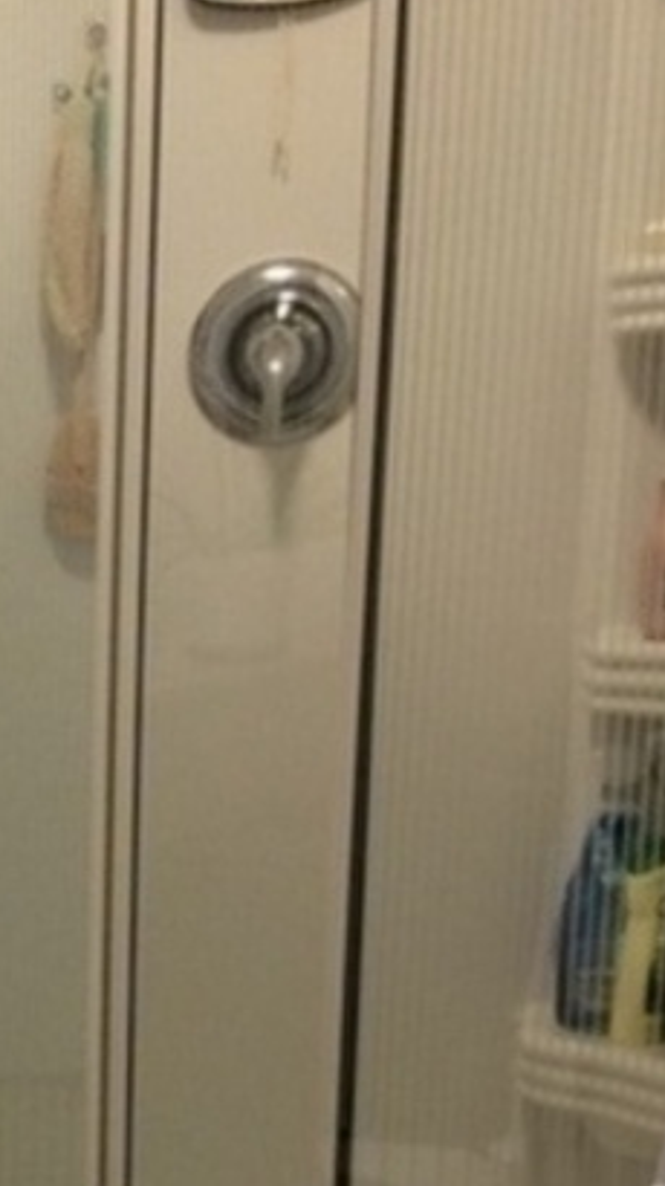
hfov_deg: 13.8
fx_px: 2482
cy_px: 1079
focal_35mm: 79
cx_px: -474
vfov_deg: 26.0
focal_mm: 4.15
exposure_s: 1/30
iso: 80
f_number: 2.2
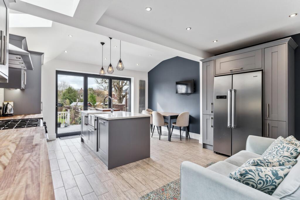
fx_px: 142
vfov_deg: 70.5
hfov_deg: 93.3
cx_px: 150
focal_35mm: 17
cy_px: 100
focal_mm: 17
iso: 800
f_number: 6.3
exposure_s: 1/125
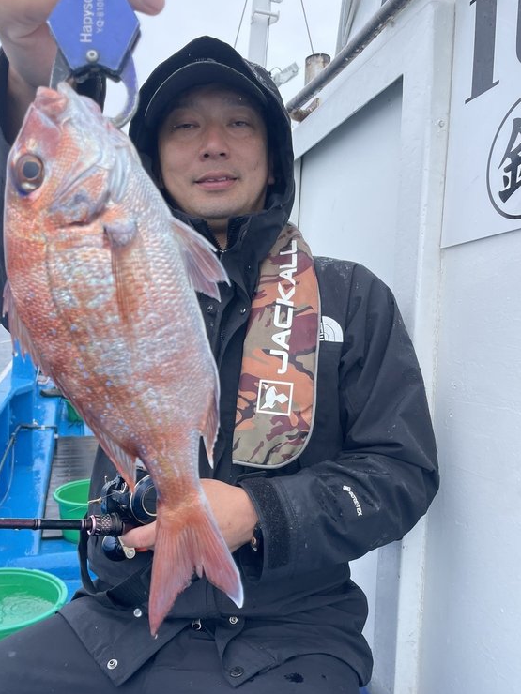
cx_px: 222
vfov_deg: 59.8
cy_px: 383
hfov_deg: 46.6
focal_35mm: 30
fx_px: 602
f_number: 1.6
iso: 32
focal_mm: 4.2
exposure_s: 1/550
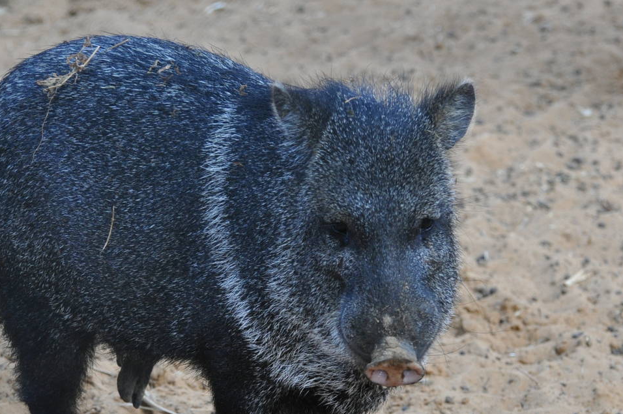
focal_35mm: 251
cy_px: 320
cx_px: 268
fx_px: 4338
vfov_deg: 5.5
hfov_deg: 8.2
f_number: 4.5
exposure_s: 1/200
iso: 800
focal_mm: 100
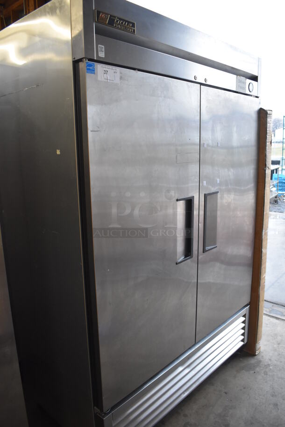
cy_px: 214
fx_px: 320
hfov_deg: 48.0
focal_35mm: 27
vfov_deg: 67.3
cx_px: 142
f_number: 3.5
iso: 2000
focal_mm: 18
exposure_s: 1/125
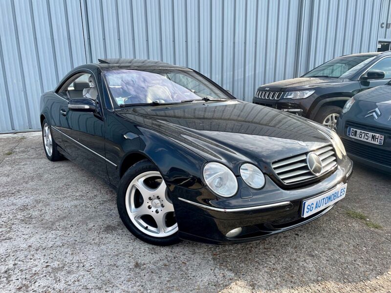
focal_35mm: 26
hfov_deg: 67.3
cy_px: 146
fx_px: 294
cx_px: 196
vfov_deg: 53.1
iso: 50
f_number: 1.6
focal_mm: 4.2
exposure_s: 1/888
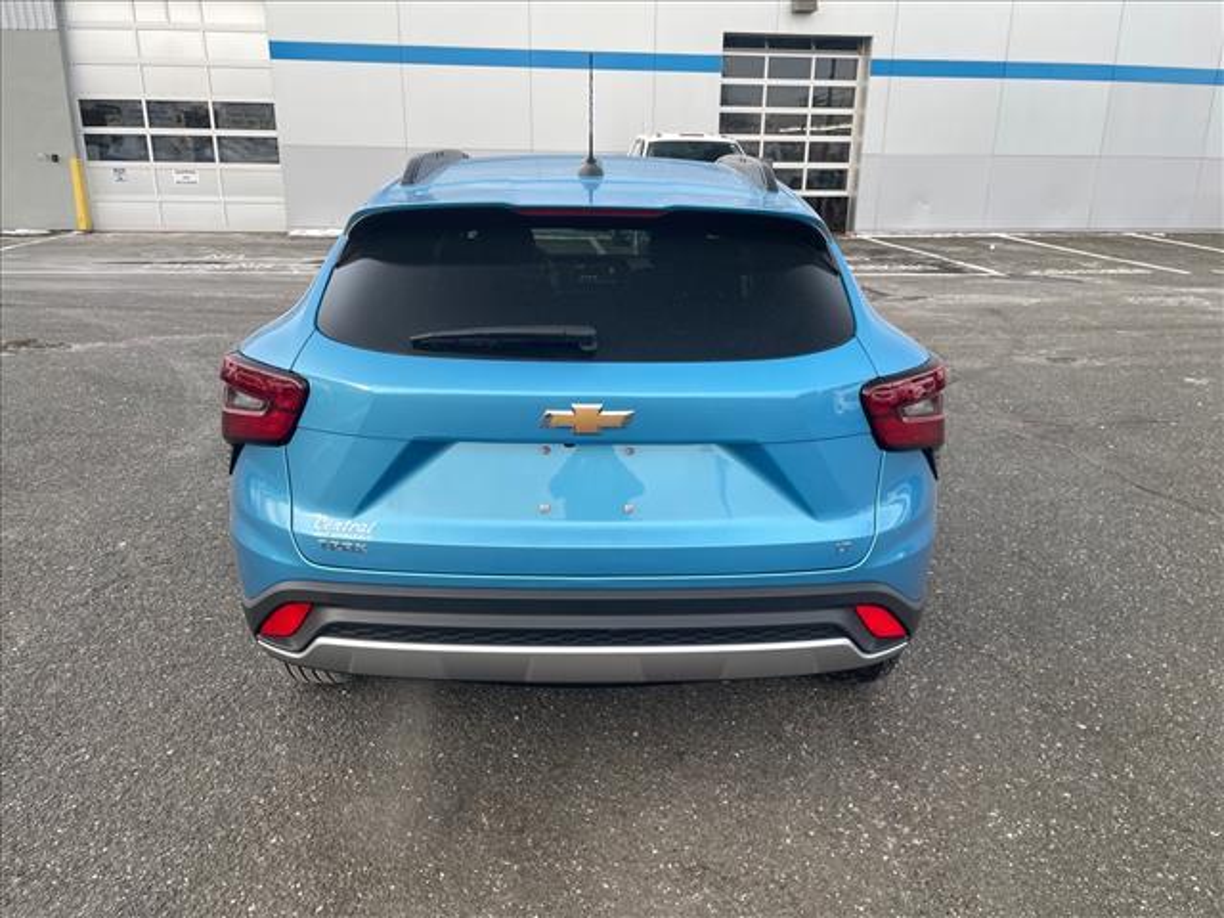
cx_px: 612
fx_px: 919
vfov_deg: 53.1
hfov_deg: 67.3
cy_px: 459
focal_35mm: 26
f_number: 1.6
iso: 40
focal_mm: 4.2
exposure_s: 1/121
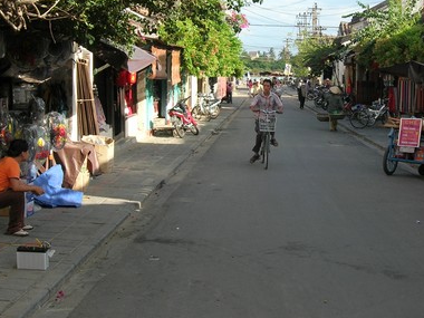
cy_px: 113
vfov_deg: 22.9
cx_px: 250
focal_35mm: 64
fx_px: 784
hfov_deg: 30.2
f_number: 4.8
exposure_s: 1/207
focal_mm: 7.8
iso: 64
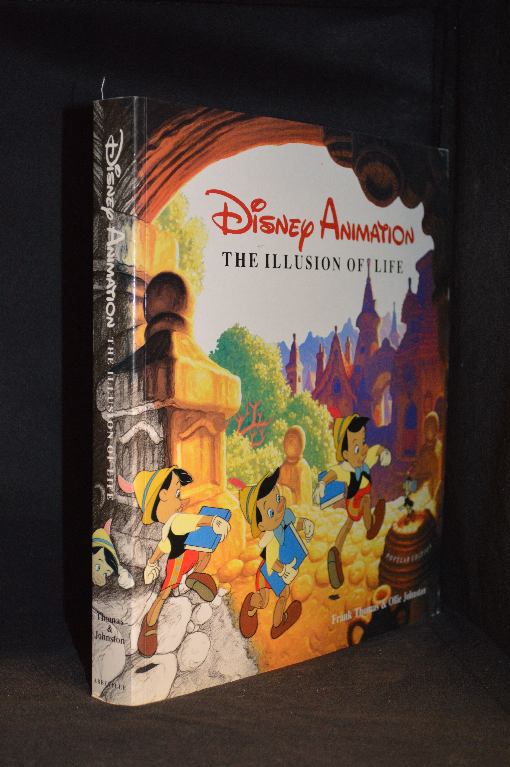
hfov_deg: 21.5
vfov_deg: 31.9
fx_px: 1341
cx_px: 255
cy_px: 384
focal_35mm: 63
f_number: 5.3
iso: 2000
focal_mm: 42
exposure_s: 1/60
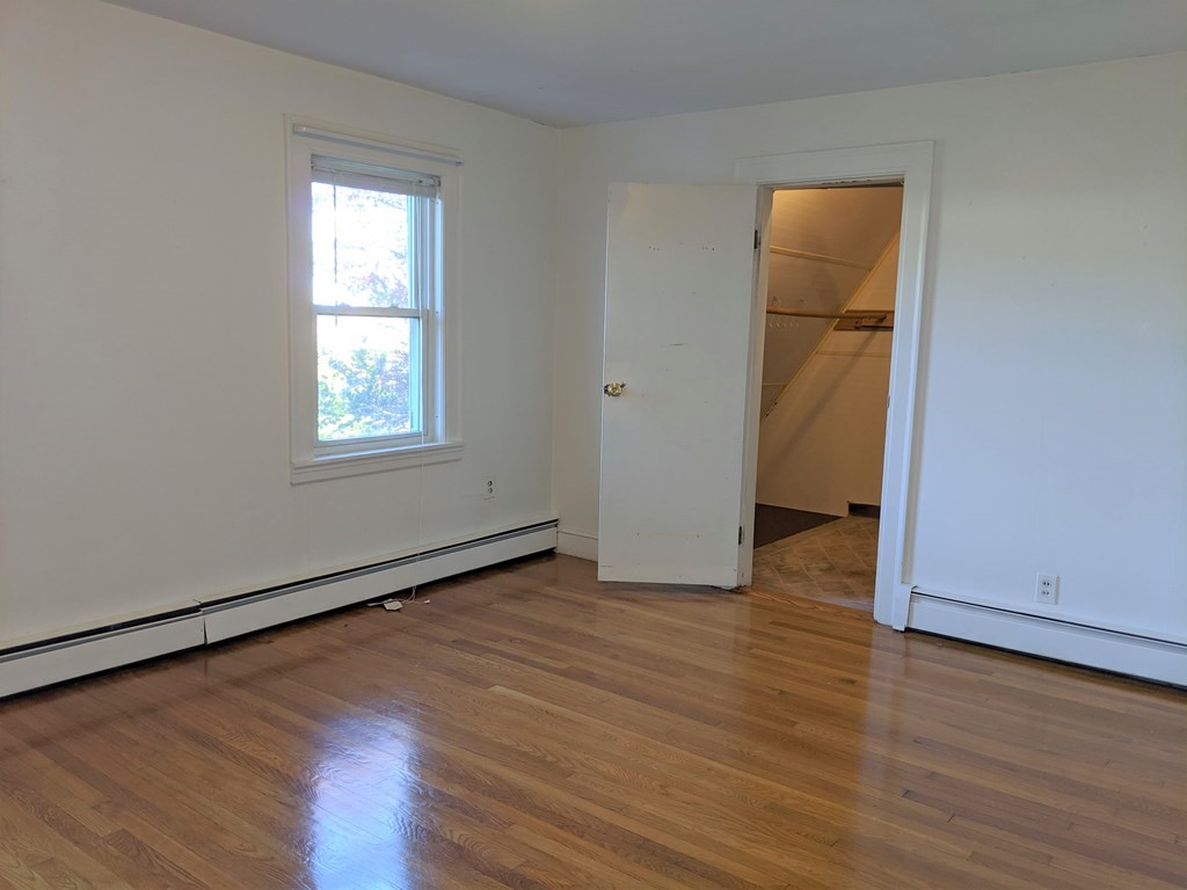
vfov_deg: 51.4
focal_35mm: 27
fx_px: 926
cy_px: 445
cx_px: 594
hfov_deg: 65.3
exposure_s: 1/40
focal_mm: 4.44
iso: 60
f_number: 1.8
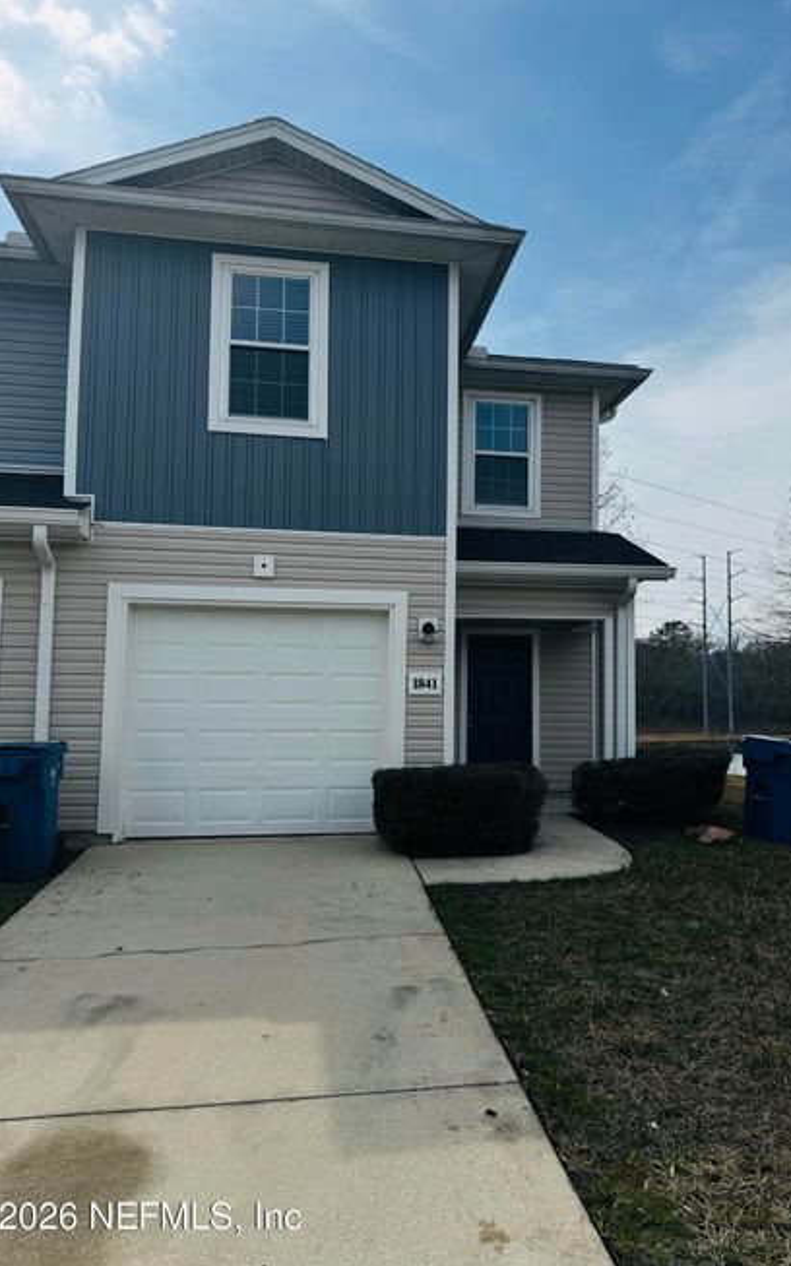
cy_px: 629
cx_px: 452
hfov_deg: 47.4
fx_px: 897
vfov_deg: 70.4
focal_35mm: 26
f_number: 1.78
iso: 80
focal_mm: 6.76
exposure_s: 1/7937
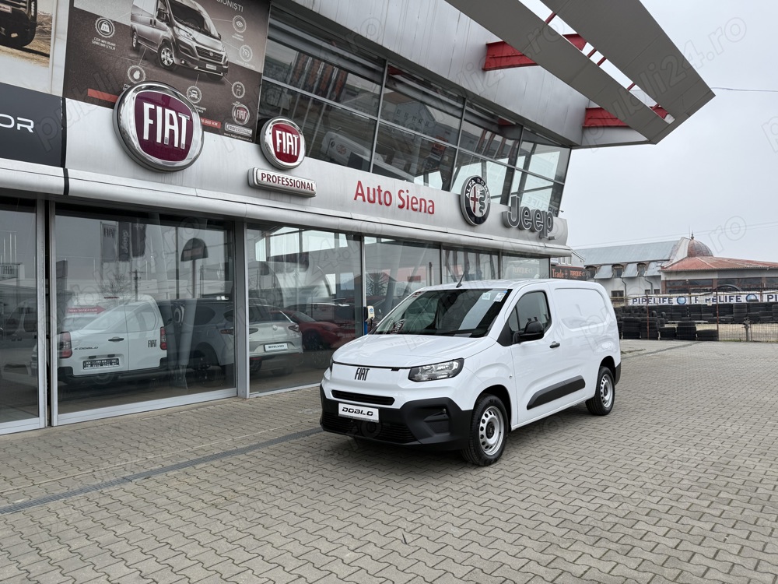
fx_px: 539
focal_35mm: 24
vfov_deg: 56.8
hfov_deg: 71.6
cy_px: 292
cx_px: 389
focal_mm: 6.76
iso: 80
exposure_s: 1/1653
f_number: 1.78
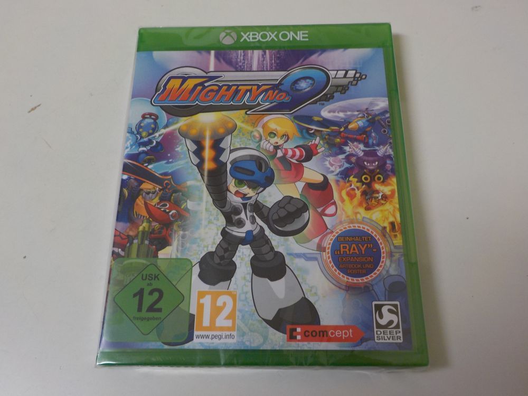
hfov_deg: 60.0
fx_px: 458
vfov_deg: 46.8
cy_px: 198
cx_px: 264
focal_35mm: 30
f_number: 3.3
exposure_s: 1/30
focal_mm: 4.1
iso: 160
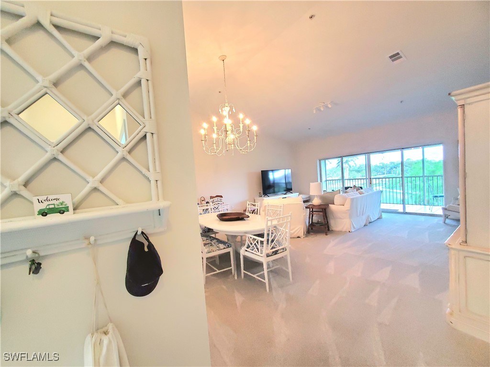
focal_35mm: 13
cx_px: 245
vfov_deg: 89.9
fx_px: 184
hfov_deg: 106.2
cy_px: 184
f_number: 2.2
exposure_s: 1/60.2
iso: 320
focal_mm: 1.8
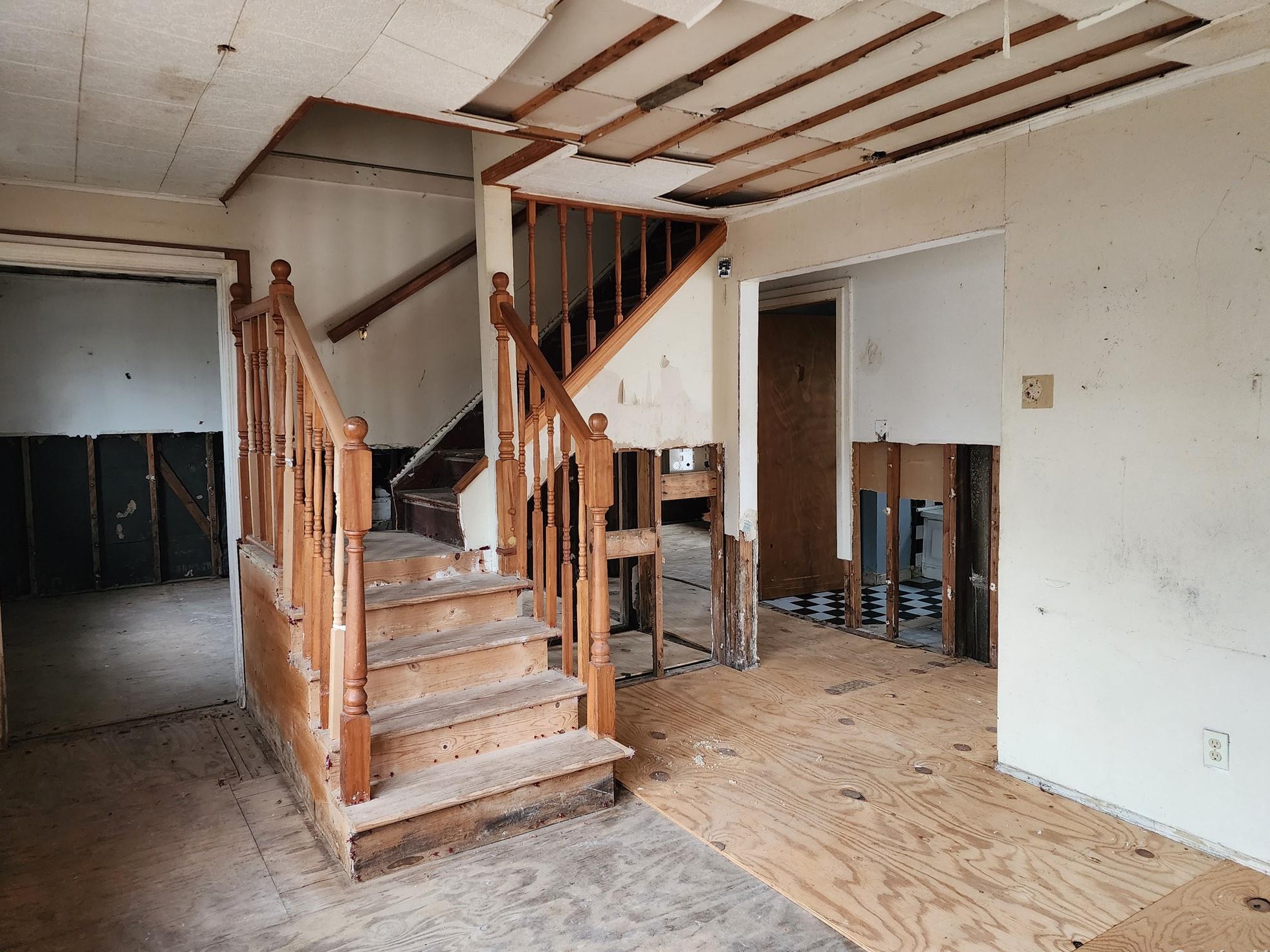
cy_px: 477
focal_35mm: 24
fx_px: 880
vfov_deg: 56.8
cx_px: 640
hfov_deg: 71.6
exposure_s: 1/60
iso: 640
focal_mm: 6.4
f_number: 1.8
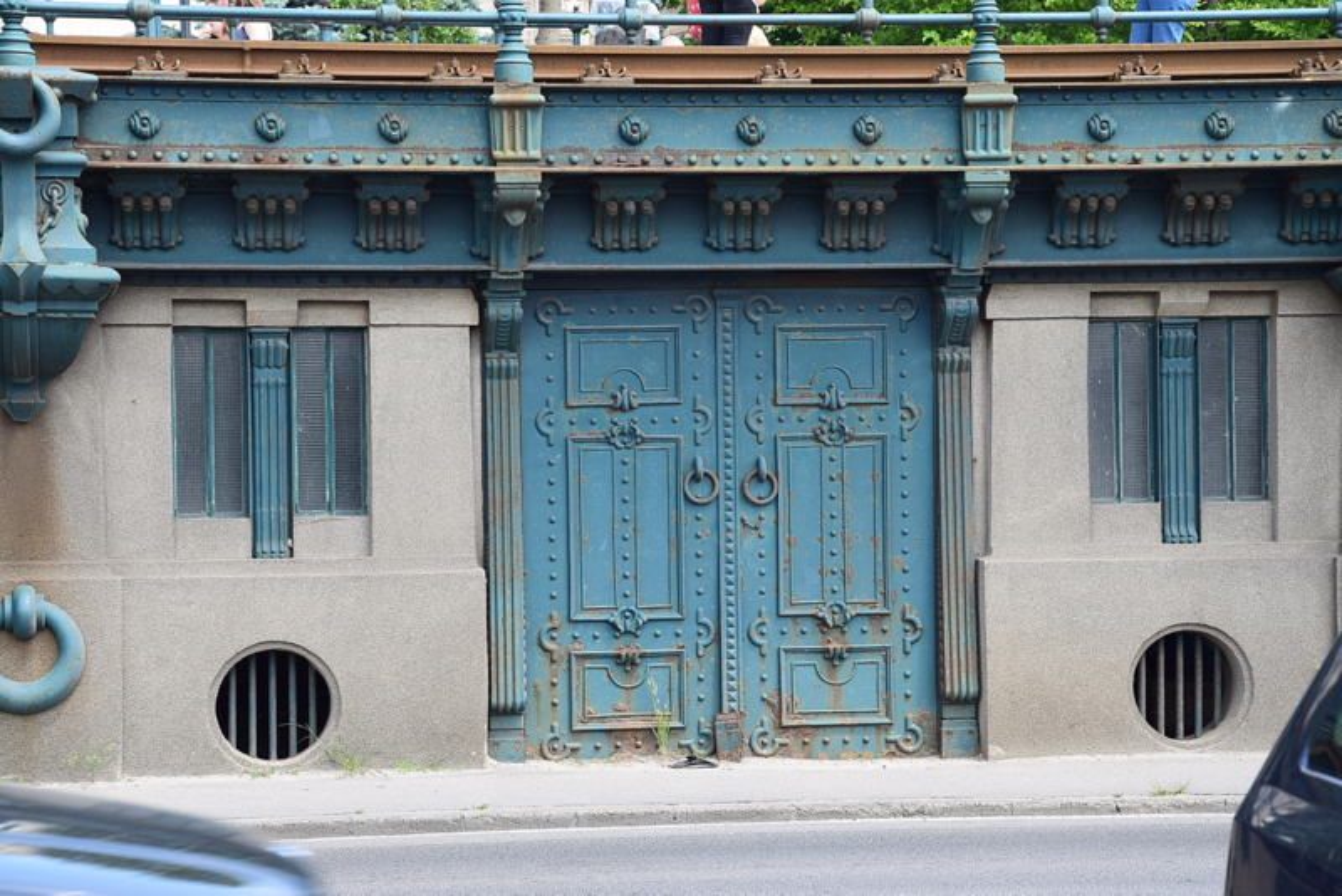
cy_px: 448
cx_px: 671
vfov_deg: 12.2
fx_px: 4195
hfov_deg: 18.2
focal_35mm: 112
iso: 400
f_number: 10
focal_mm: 75
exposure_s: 1/200
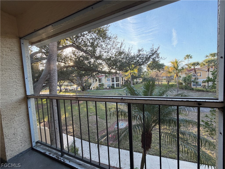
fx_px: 91
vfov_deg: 85.7
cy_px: 84
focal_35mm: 14
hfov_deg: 102.1
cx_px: 112
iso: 100
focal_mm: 2.22
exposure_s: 1/121
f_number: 2.2
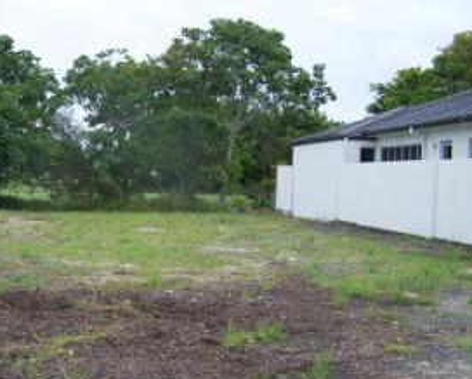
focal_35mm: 61
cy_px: 235
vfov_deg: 24.9
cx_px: 134
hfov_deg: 30.5
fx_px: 853
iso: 80
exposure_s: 1/400
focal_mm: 6.3
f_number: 2.8
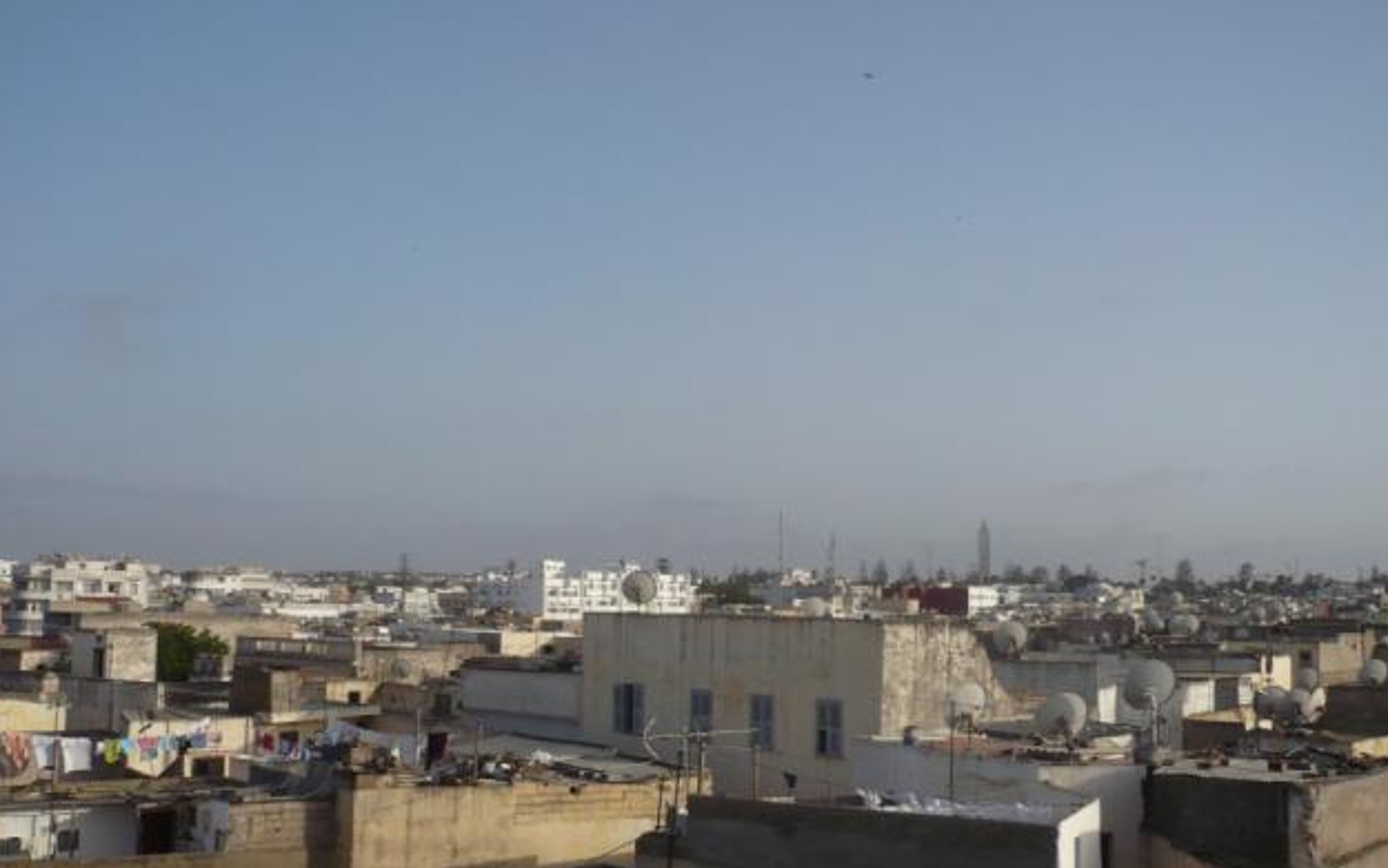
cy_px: 482
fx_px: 1438
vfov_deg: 33.6
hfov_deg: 51.5
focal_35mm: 38
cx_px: 691
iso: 100
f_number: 8
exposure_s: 1/250
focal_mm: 5.8
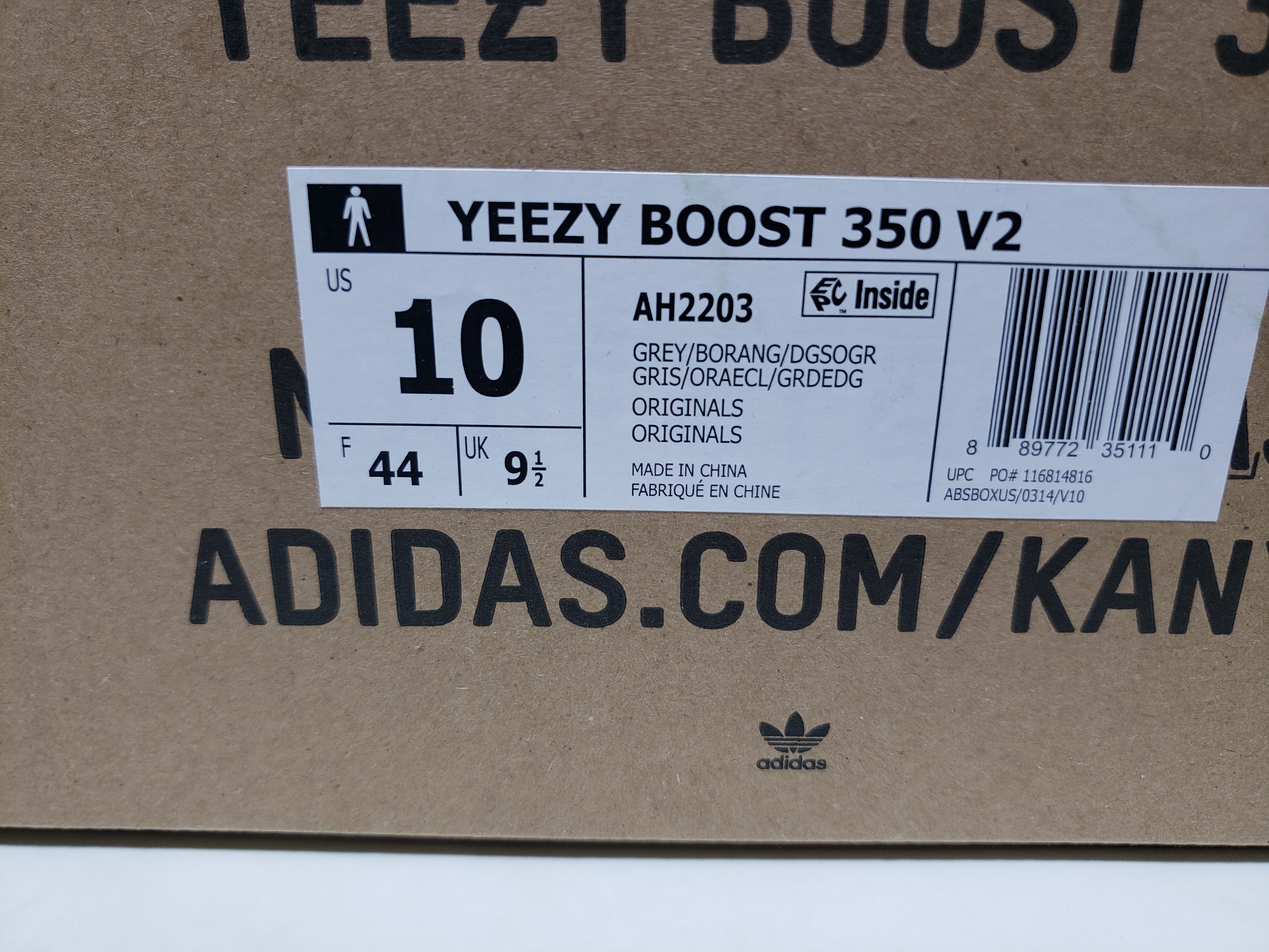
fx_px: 953
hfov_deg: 67.3
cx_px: 634
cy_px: 476
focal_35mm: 26
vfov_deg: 53.1
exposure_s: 1/262
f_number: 1.5
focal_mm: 4.3
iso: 50
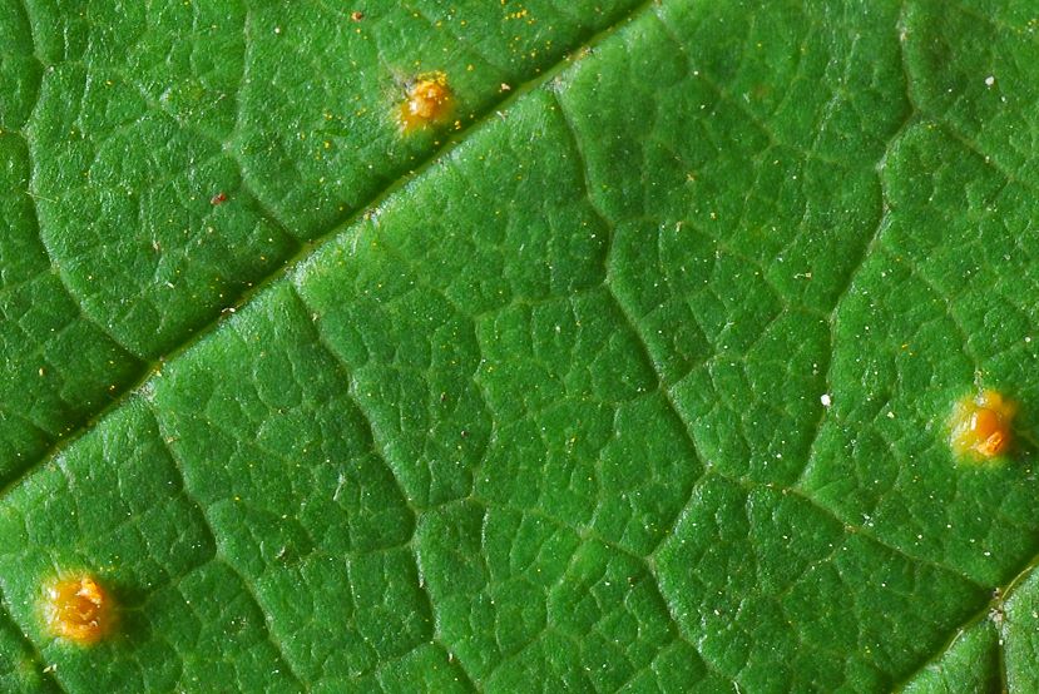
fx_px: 3899
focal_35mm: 135
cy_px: 347
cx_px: 520
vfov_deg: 10.2
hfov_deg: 15.2
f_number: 29
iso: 125
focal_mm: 90
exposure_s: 2.5
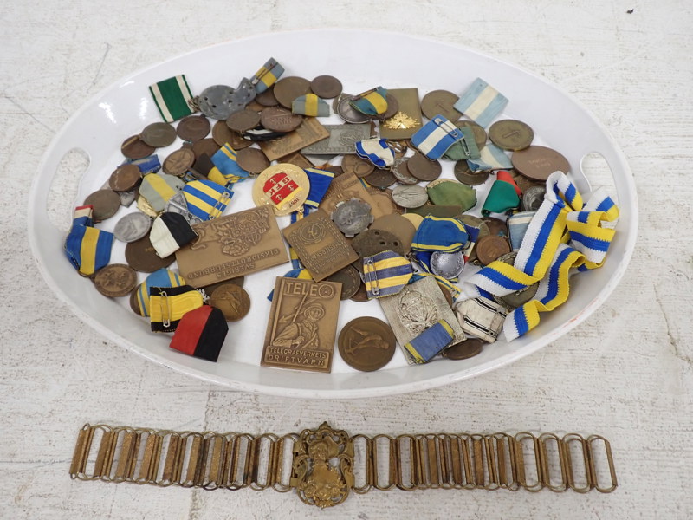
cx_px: 346
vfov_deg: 46.8
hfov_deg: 60.0
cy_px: 260
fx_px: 601
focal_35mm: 30
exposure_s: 1/60
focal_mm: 5.4
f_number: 2.3
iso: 200
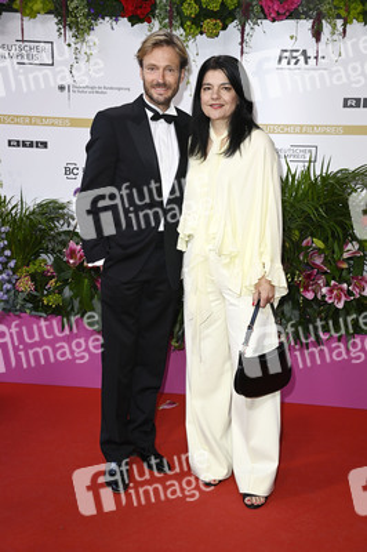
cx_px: 184
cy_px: 276
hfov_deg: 24.6
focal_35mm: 55
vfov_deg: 36.3
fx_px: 842
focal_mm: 55
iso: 640
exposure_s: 1/250
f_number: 6.3
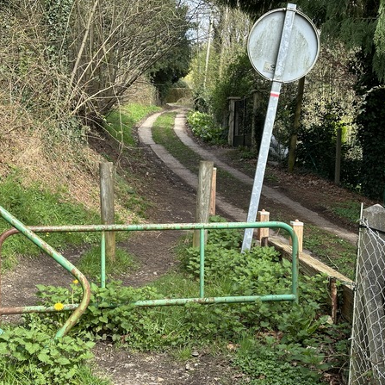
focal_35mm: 57
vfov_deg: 30.0
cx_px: 171
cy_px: 192
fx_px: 717
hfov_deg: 30.0
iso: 64
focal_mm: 6.86
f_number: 1.78
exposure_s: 1/864
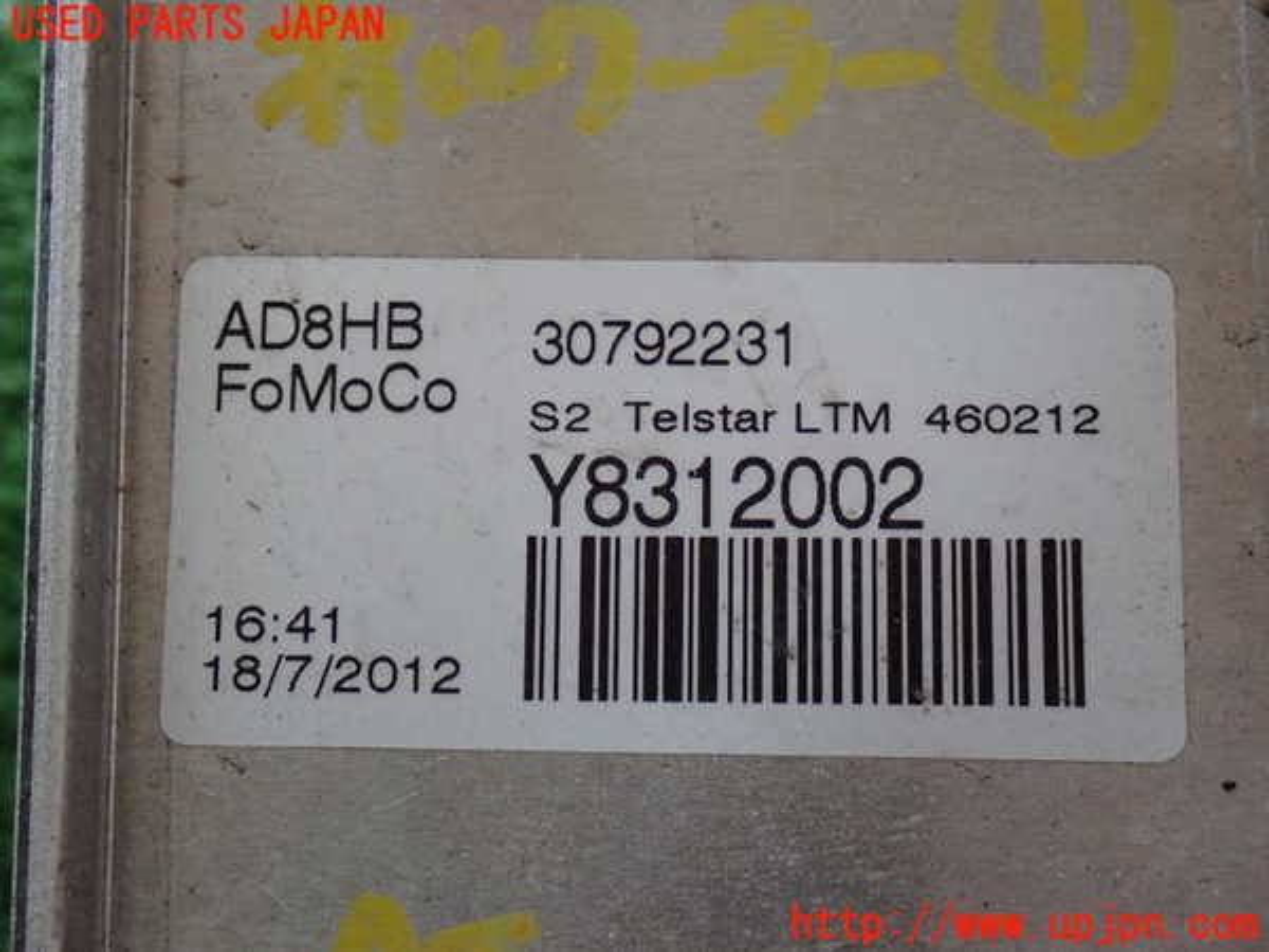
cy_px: 476
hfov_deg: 29.0
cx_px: 634
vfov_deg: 21.9
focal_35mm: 67
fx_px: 2456
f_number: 3.8
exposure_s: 1/50
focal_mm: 11.88
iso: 800
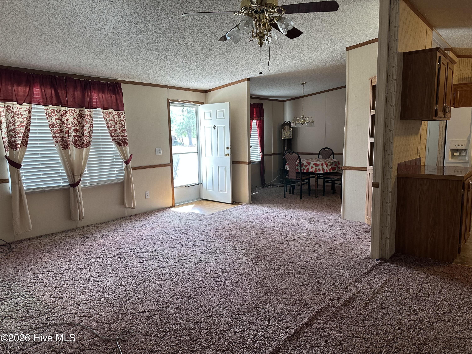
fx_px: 327
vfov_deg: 56.8
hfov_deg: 71.6
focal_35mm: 24
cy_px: 177
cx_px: 236
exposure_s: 1/60
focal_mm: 6.86
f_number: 1.78
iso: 160
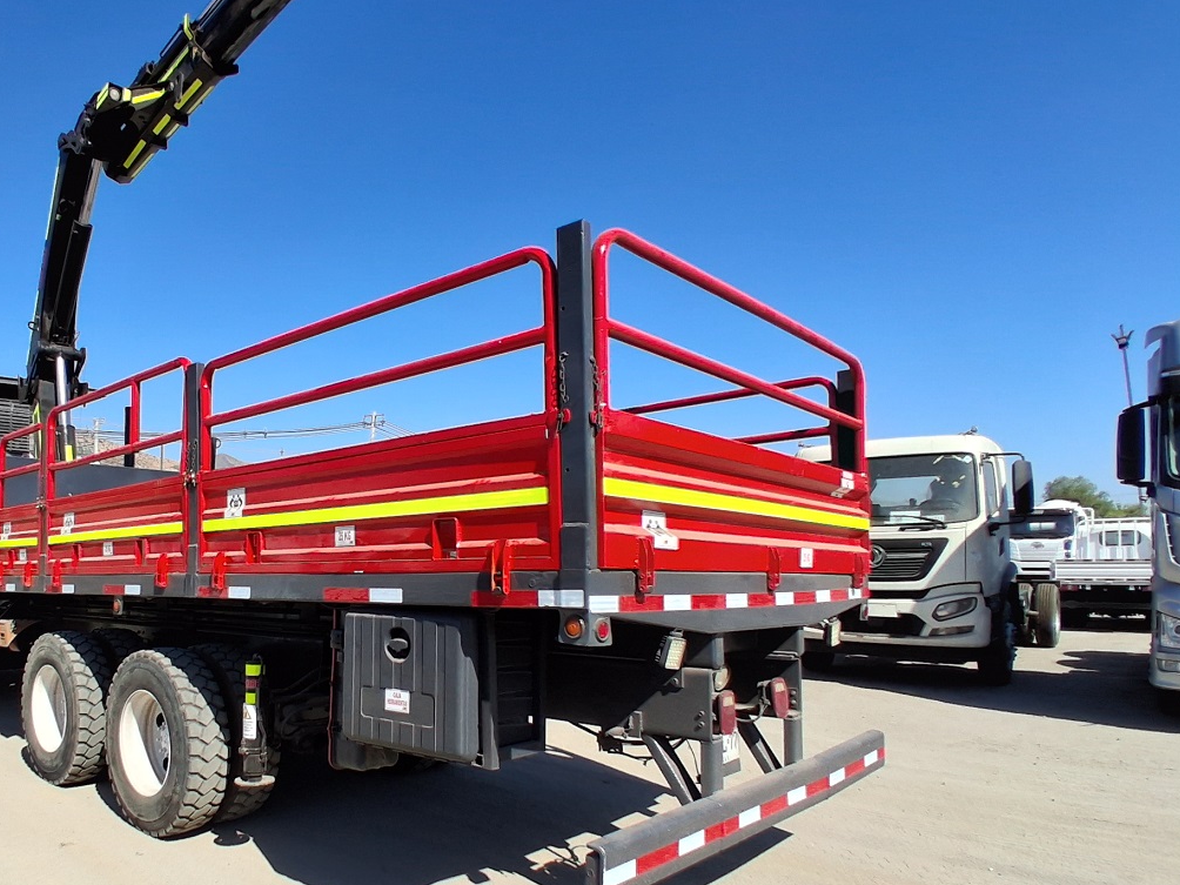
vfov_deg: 56.5
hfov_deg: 69.1
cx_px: 371
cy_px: 521
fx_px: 818
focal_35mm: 24
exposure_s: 1/1316
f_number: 2.2
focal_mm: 1.4
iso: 50
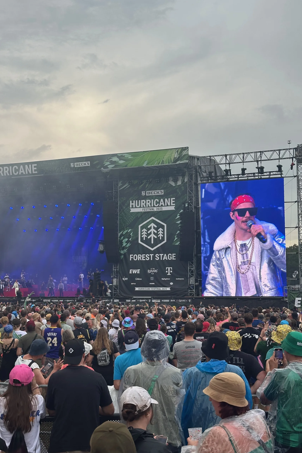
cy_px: 227
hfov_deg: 27.0
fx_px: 629
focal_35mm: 50
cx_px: 138
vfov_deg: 39.6
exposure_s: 1/574
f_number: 1.78
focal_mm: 6.86
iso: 64
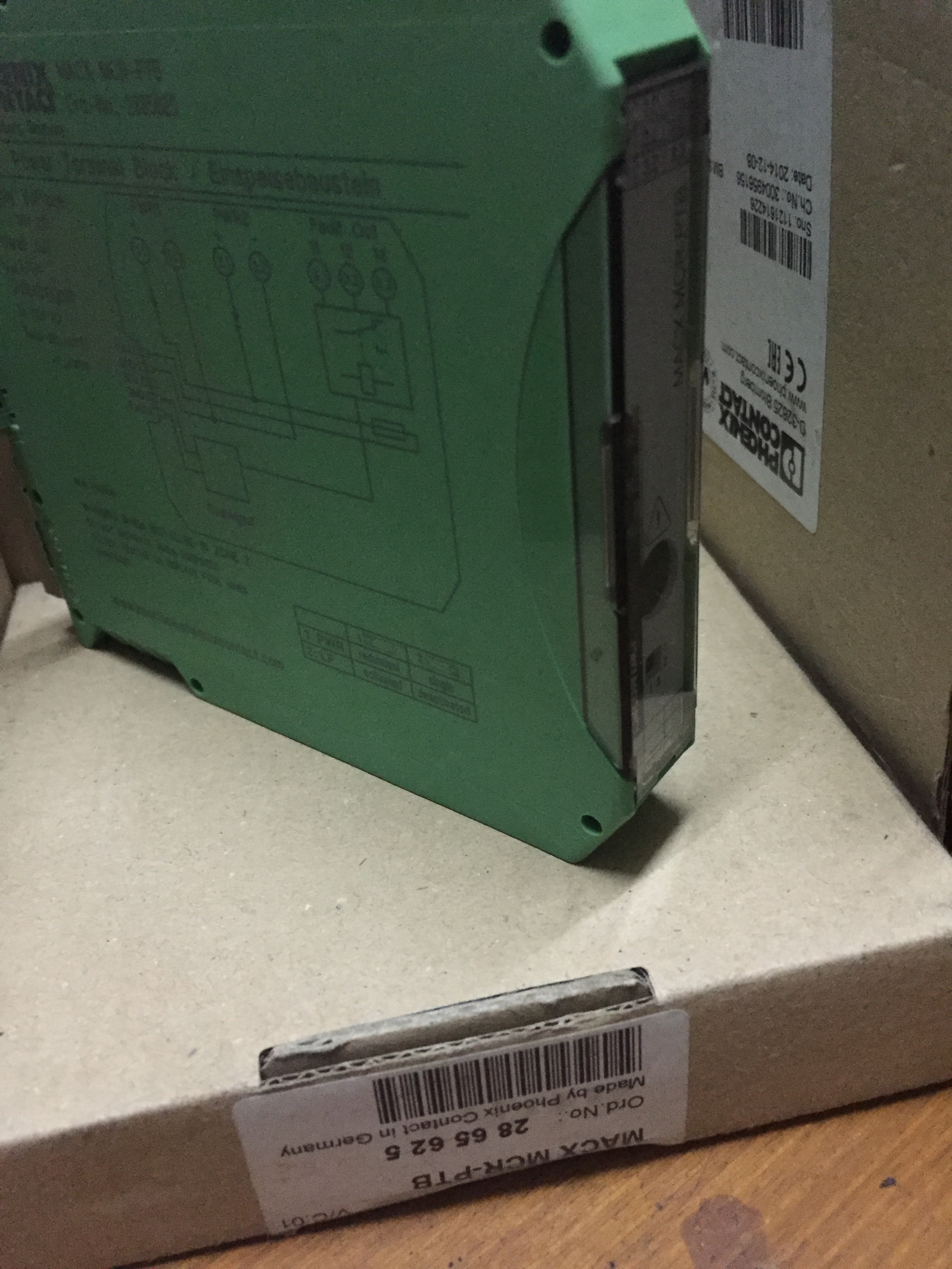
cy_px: 634
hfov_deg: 48.2
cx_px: 476
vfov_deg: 61.7
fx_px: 1063
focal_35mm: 29
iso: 320
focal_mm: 4.15
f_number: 2.2
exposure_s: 1/17
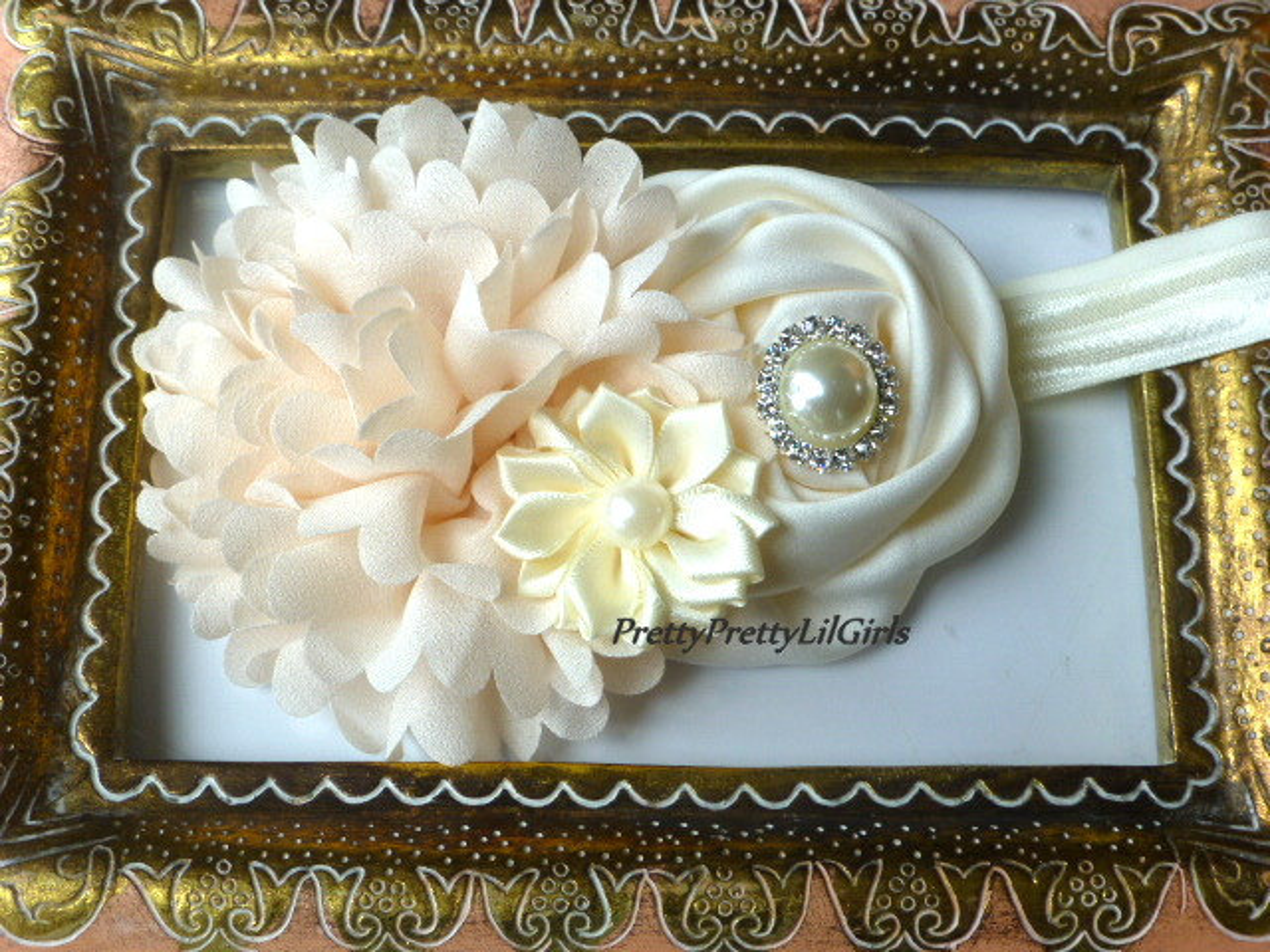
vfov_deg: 27.0
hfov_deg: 35.5
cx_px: 635
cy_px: 476
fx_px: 1981
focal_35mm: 54
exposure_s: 1/80
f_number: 4.6
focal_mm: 9.7
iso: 100
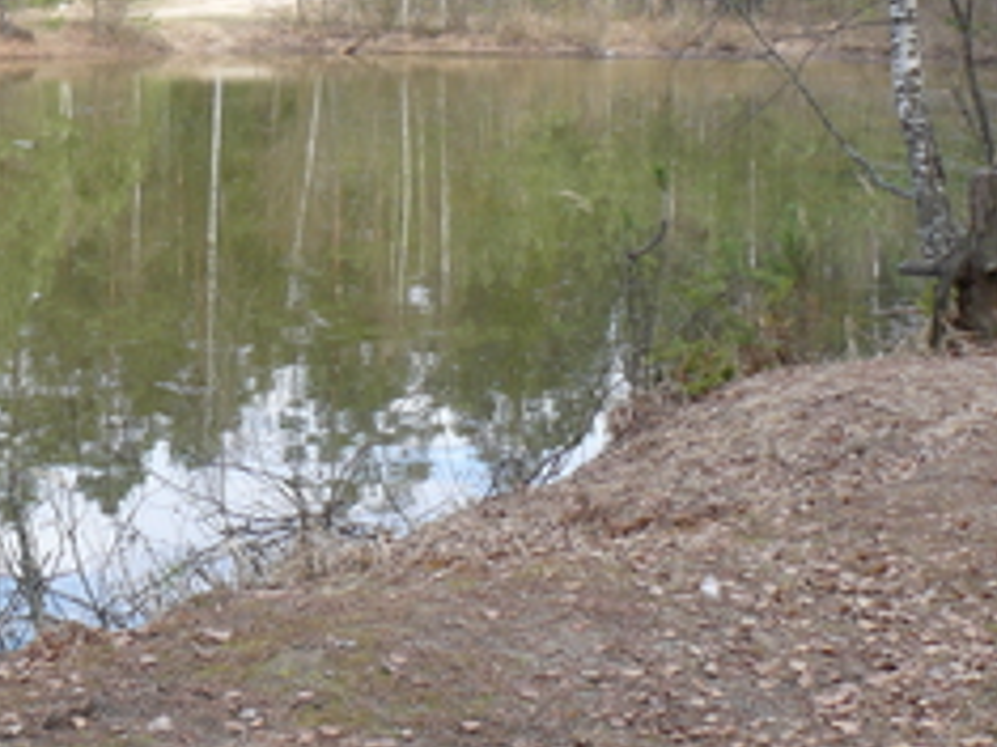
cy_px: 110
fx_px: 1986
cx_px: 199
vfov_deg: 20.9
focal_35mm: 69
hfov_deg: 27.6
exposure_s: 1/125
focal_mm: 6
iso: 100
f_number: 4
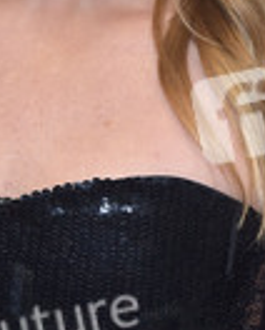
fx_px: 2915
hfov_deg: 5.2
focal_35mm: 298
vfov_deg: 6.5
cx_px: 94
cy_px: -20
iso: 1000
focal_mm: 105
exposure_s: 1/250
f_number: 6.3
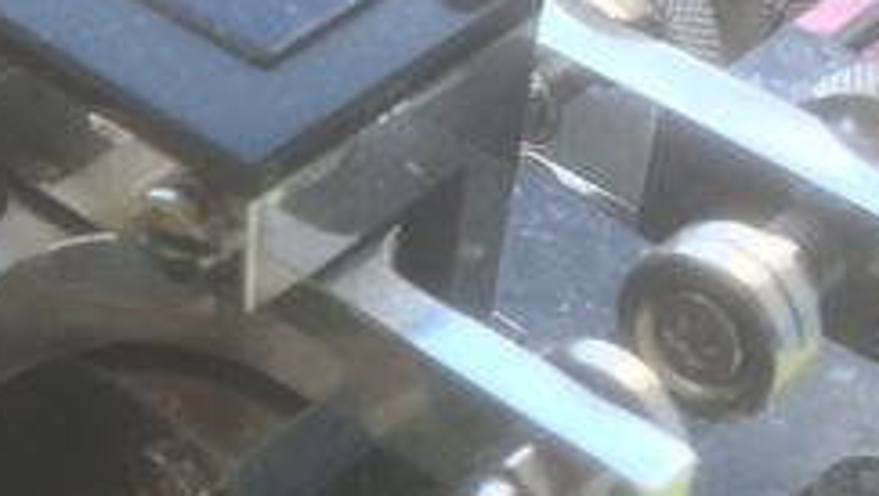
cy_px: 583
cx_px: 94
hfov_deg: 20.2
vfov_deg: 11.5
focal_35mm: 104
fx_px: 2425
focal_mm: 4.15
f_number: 2.2
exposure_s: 1/100
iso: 64
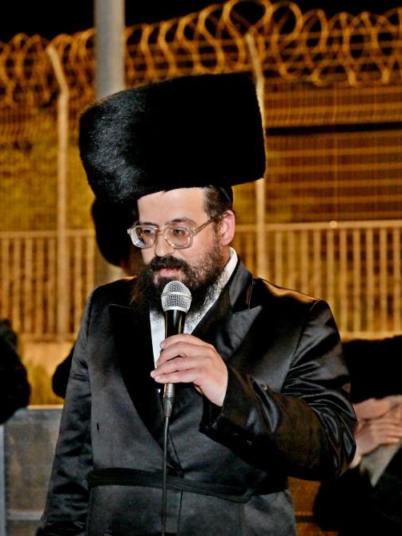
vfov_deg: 19.6
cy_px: 267
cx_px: 178
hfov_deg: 14.8
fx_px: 1549
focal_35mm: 100
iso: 2500
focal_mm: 68
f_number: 4
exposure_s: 1/125
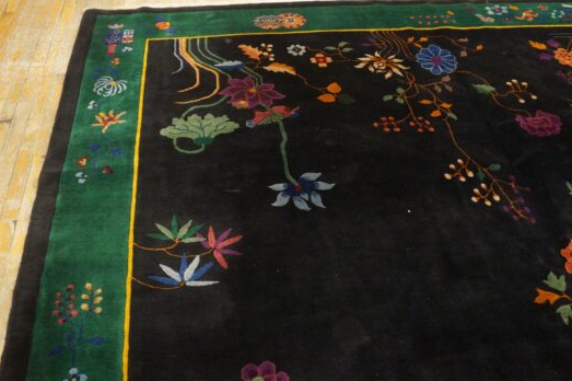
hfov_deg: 60.3
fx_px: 492
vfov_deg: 42.3
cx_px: 270
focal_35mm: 31
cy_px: 178
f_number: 4
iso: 3200
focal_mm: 18
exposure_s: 1/60
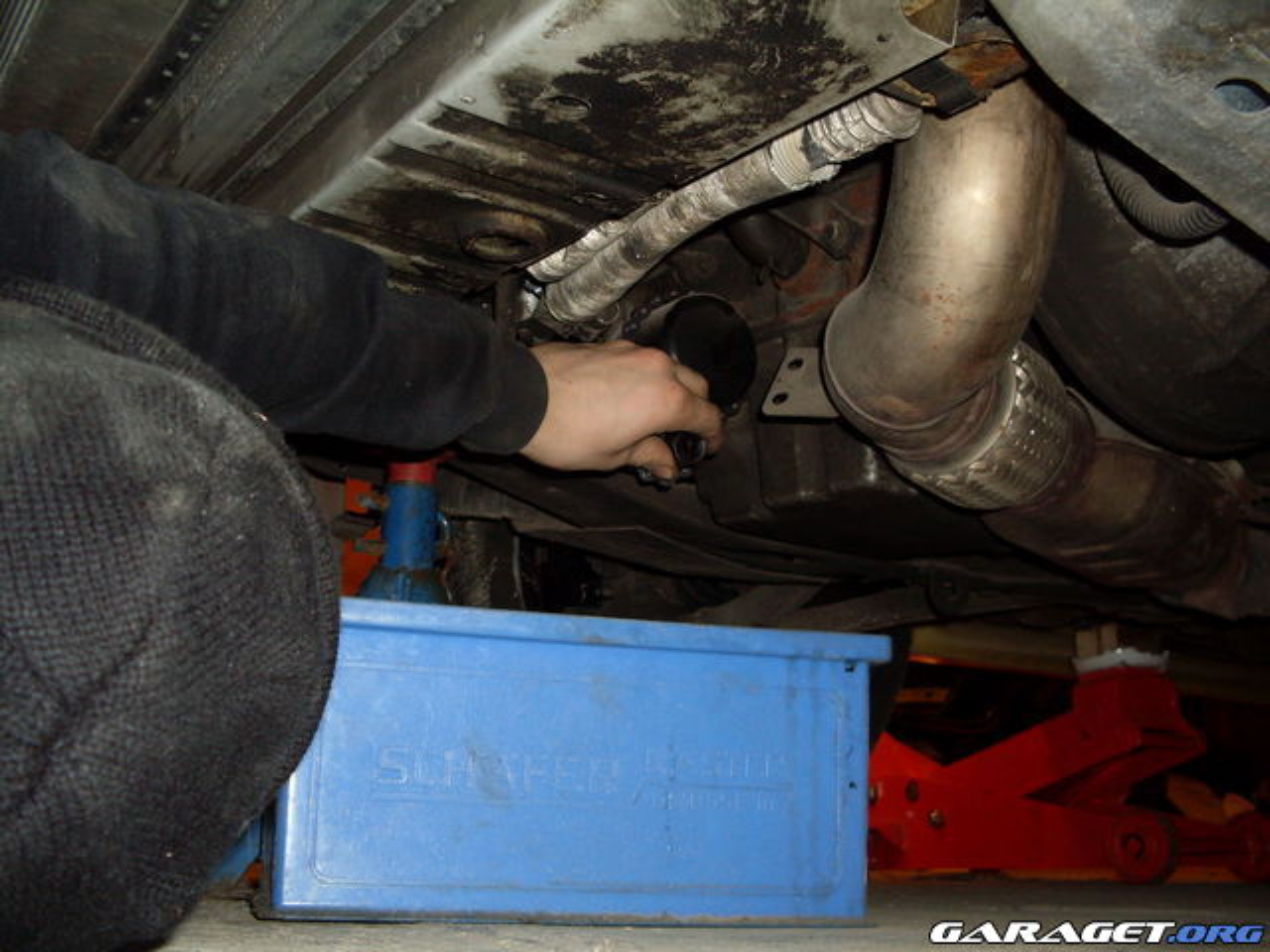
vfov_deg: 37.7
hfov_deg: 49.0
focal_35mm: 38
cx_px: 635
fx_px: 1394
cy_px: 476
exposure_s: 1/45
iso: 100
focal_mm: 6.3
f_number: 2.8
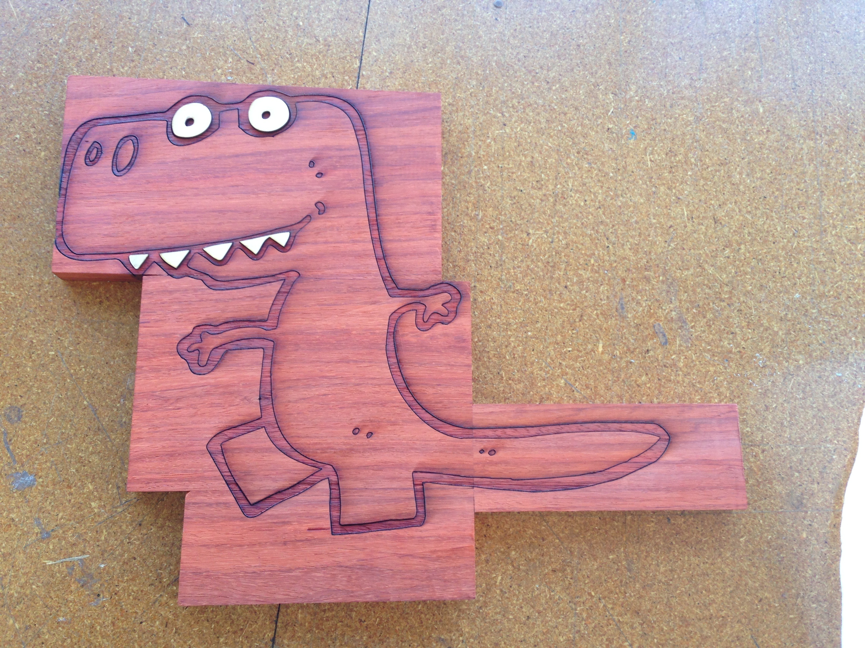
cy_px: 324
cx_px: 432
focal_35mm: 33
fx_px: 825
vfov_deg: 42.9
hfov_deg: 55.4
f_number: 2.4
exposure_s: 1/40
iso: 50
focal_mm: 4.13
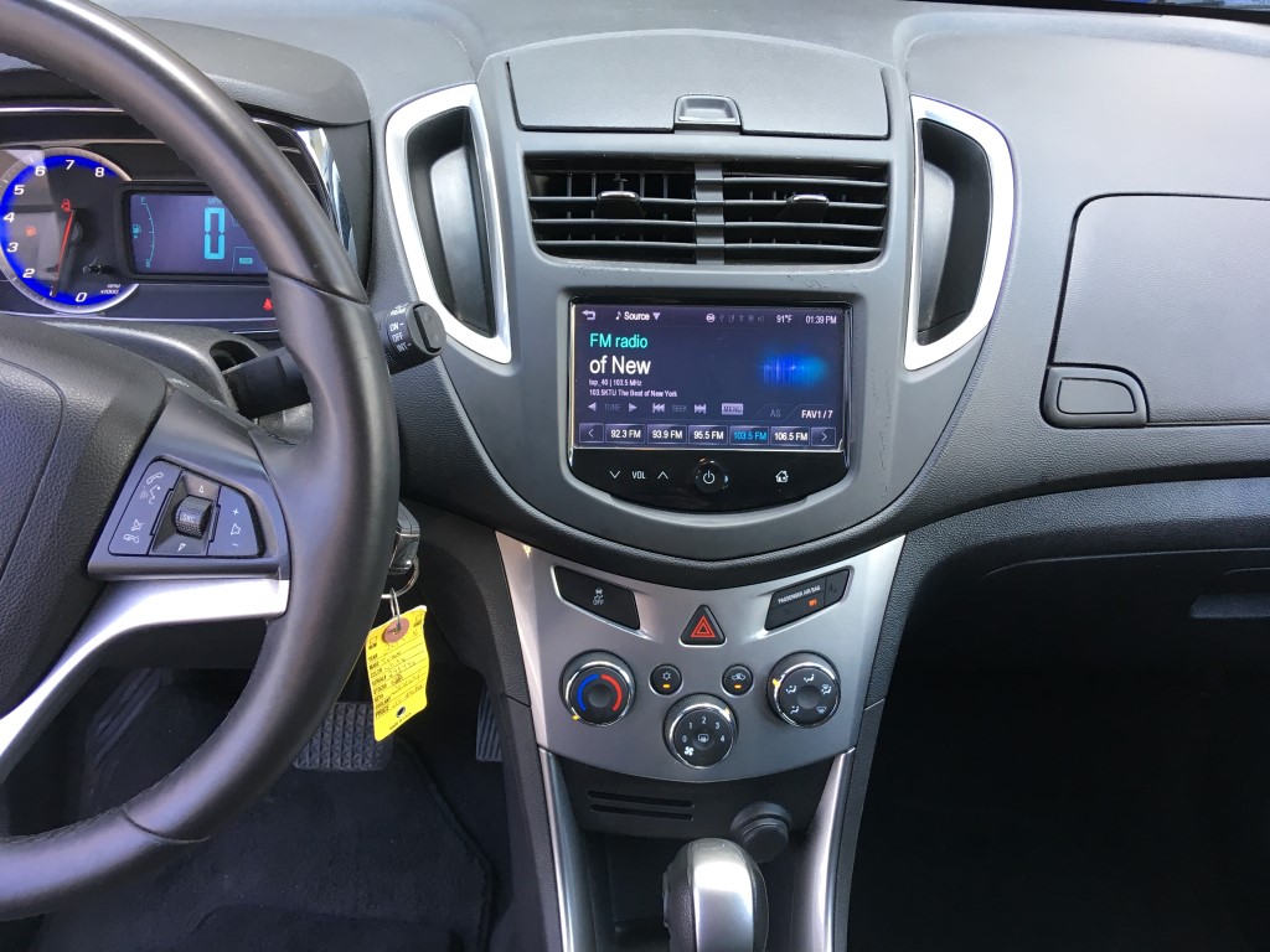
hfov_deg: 61.7
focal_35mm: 29
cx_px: 635
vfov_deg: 48.2
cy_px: 476
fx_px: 1064
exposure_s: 1/30
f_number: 2.2
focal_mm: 4.15
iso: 25
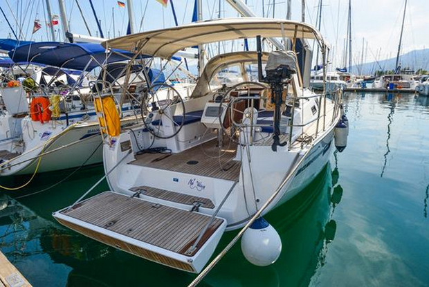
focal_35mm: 22
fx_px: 262
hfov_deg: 78.5
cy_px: 144
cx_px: 214
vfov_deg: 57.4
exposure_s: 1/800
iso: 1000
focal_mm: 22
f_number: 14
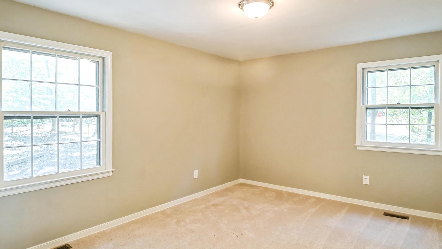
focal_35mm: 21
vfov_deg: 53.4
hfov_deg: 83.8
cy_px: 108
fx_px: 246
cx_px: 224
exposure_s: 1/60
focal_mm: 15
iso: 2000
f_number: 6.3
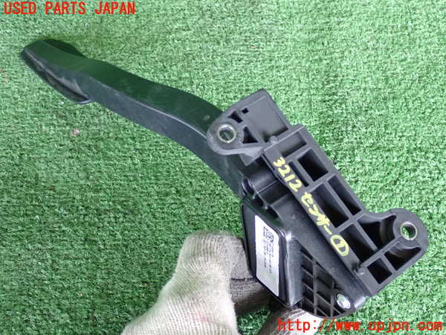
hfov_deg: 38.2
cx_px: 223
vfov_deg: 29.1
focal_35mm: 50
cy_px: 168
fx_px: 644
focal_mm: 9.01
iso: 1250
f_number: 3.2
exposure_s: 1/125
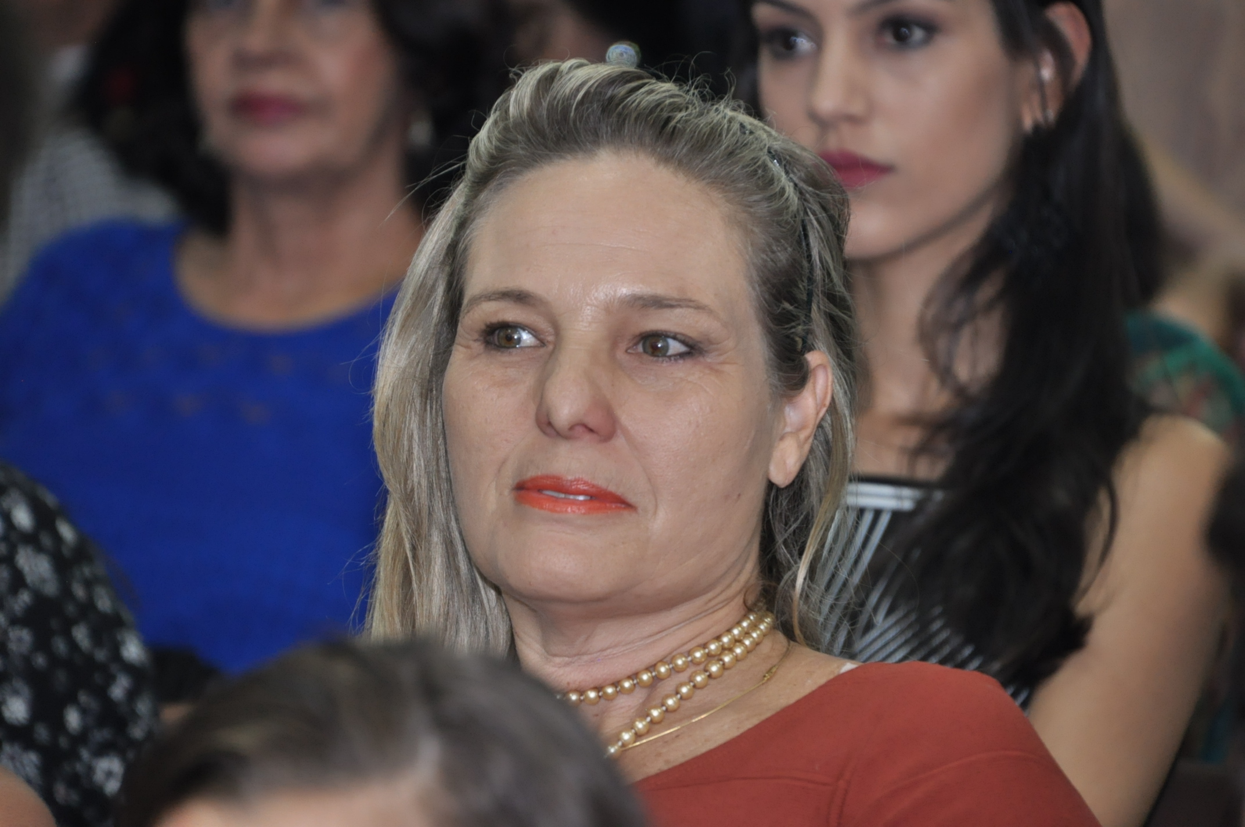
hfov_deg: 4.6
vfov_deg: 3.0
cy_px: 414
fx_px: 15543
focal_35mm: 450
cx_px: 622
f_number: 6.3
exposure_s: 1/60
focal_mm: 300
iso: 1000
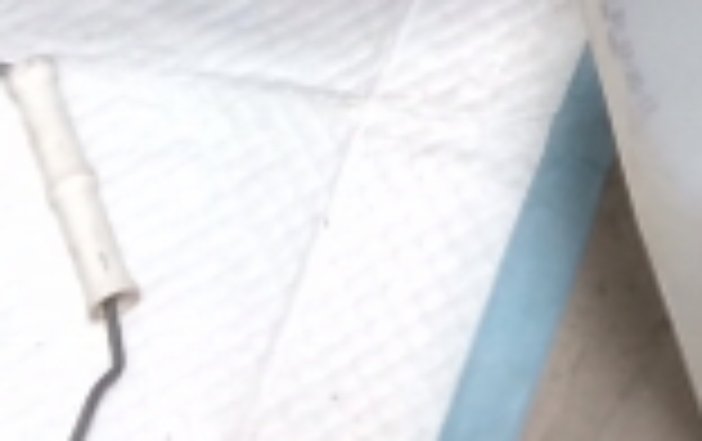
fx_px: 3123
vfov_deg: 7.3
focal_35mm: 163
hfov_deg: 11.4
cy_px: -788
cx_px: 1476
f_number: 2.2
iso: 40
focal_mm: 4.12
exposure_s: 1/30
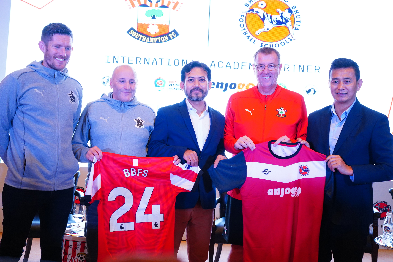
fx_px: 437
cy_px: 131
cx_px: 196
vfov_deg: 33.4
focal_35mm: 40
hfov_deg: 48.5
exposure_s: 1/160
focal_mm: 40
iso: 4000
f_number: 4
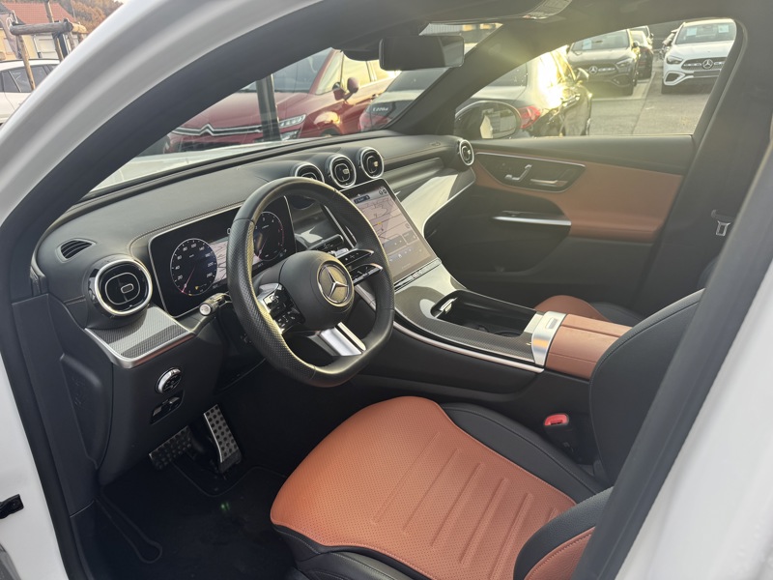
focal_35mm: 24
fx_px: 536
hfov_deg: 71.6
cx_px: 386
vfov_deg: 56.8
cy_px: 290
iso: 100
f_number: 1.78
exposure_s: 1/121
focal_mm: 6.76
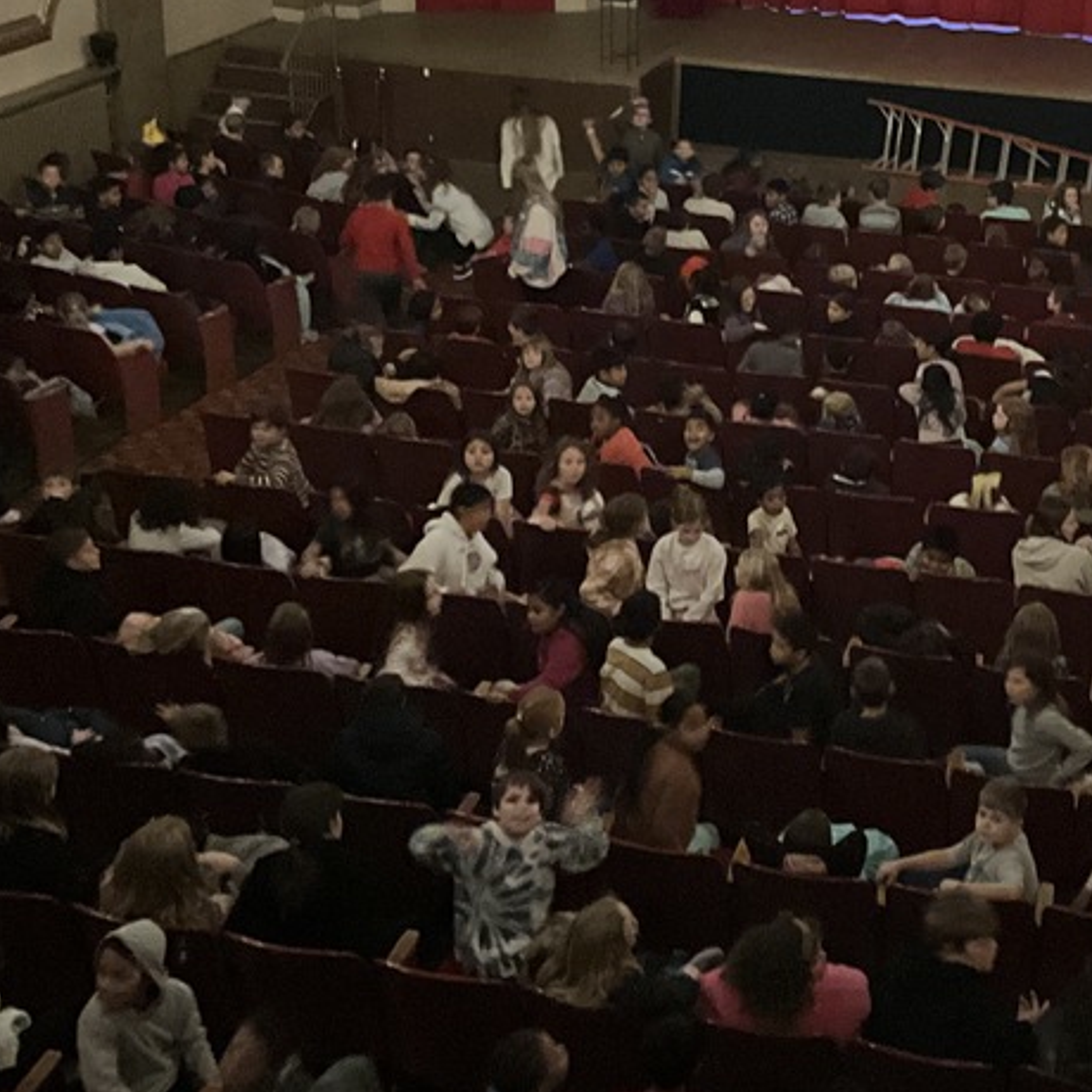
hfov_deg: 29.3
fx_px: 2034
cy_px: 237
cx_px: 890
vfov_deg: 29.4
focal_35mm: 57
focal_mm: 3
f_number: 1.8
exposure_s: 1/15
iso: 1000
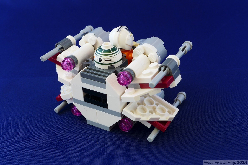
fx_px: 345
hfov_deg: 39.6
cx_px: 124
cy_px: 82
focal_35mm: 50
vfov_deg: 27.0
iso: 80
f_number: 4.5
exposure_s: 1/5
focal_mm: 9.8
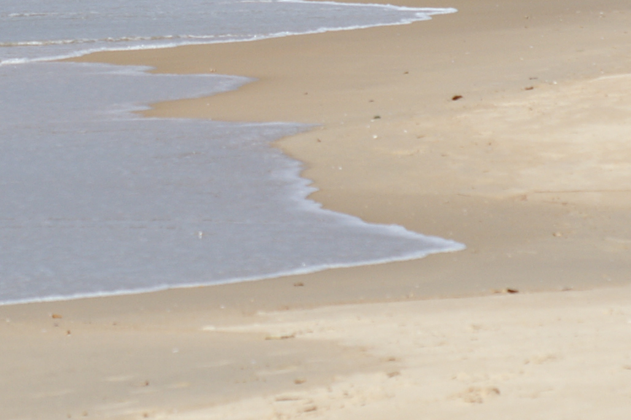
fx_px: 10378
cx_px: 319
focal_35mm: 592
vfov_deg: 2.3
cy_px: -155
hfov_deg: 3.5
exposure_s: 1/1000
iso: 200
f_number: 9
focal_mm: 135
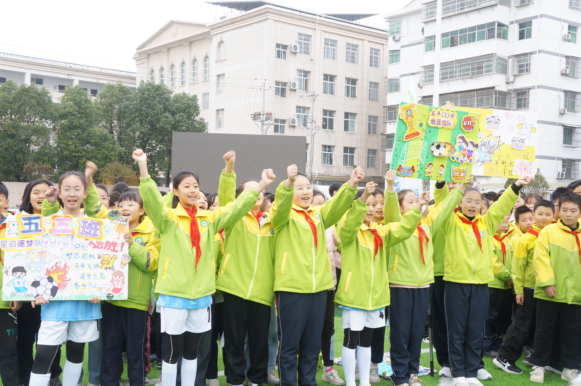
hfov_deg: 43.6
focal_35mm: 45
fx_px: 725
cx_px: 290
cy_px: 193
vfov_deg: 29.8
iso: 200
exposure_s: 1/125
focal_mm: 30
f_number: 5.6
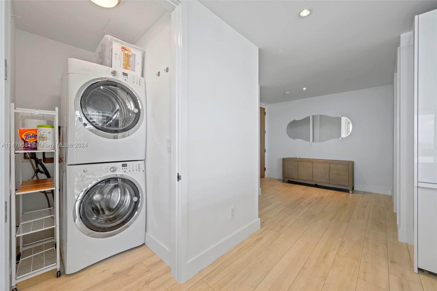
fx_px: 170
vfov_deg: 81.2
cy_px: 146
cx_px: 218
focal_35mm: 14
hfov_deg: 104.3
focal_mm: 14
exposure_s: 1/2.5
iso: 100
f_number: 9
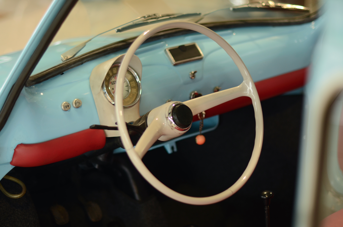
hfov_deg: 27.0
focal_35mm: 75
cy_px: 114
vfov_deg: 18.1
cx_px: 172
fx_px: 713
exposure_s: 1/80
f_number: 1.8
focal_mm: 50
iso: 320
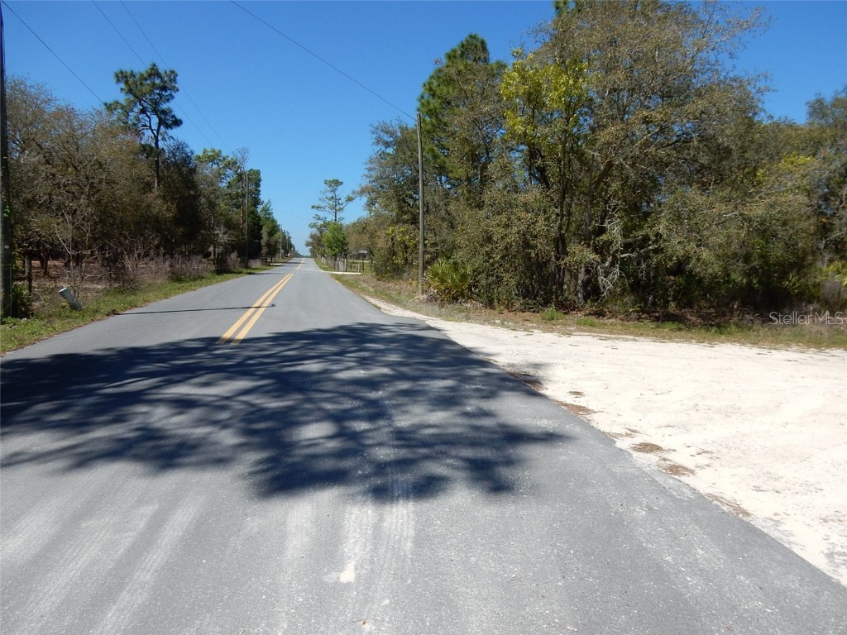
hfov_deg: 69.4
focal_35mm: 25
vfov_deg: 54.9
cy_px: 318
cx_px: 424
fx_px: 612
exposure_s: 1/1600
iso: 125
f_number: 3.7
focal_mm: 4.5
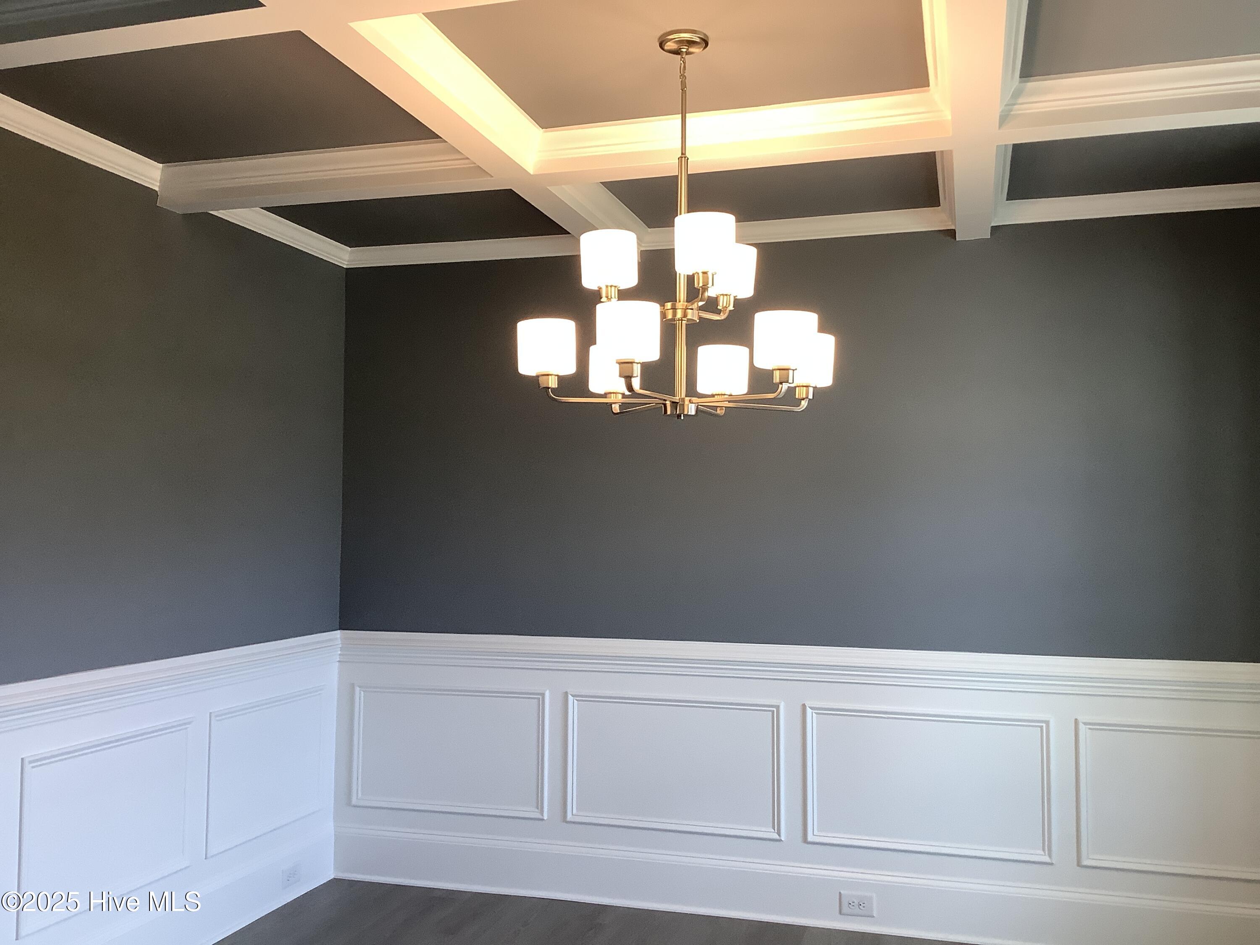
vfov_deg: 45.4
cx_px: 630
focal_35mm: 31
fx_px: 1128
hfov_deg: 58.4
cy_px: 472
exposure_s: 1/120
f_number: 2.4
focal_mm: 3.3
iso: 100
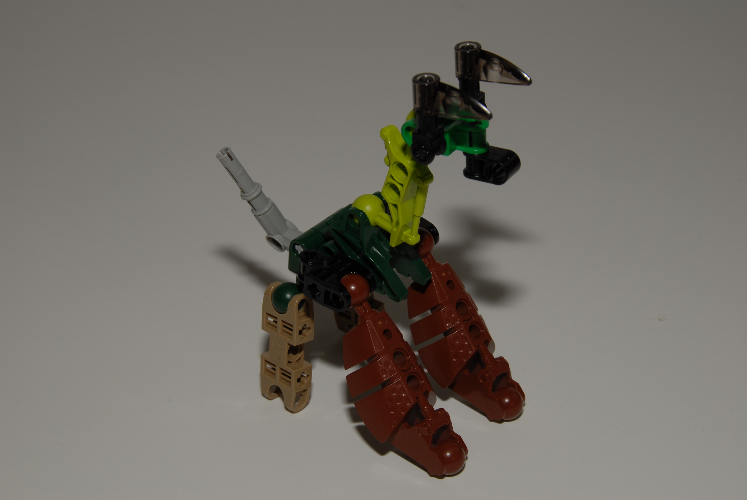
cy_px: 250
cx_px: 374
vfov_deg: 17.5
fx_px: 1620
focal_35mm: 78
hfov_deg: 26.0
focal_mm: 52
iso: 100
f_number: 11
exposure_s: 1/60
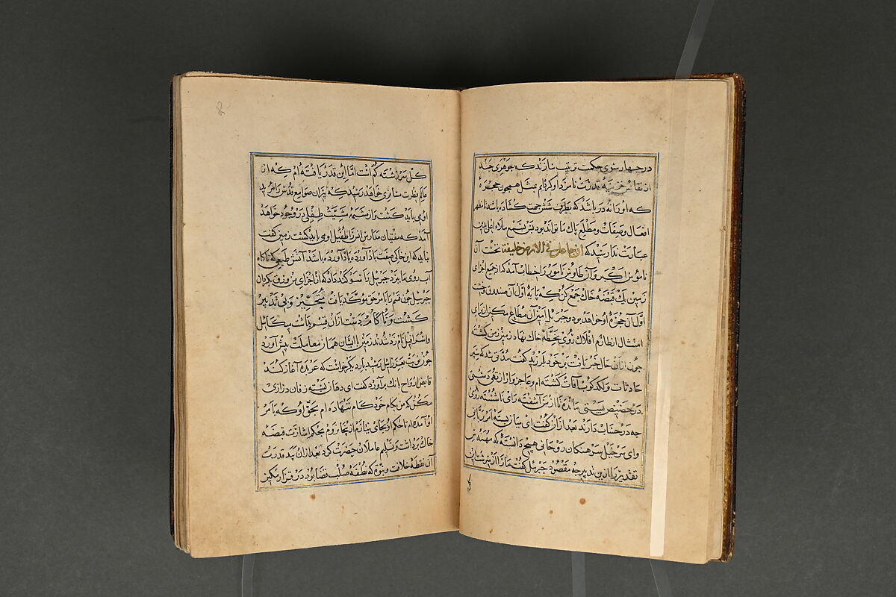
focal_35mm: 57
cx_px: 448
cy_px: 298
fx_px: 1419
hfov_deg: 35.1
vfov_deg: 23.8
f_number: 13
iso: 250
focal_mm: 57
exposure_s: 1/30
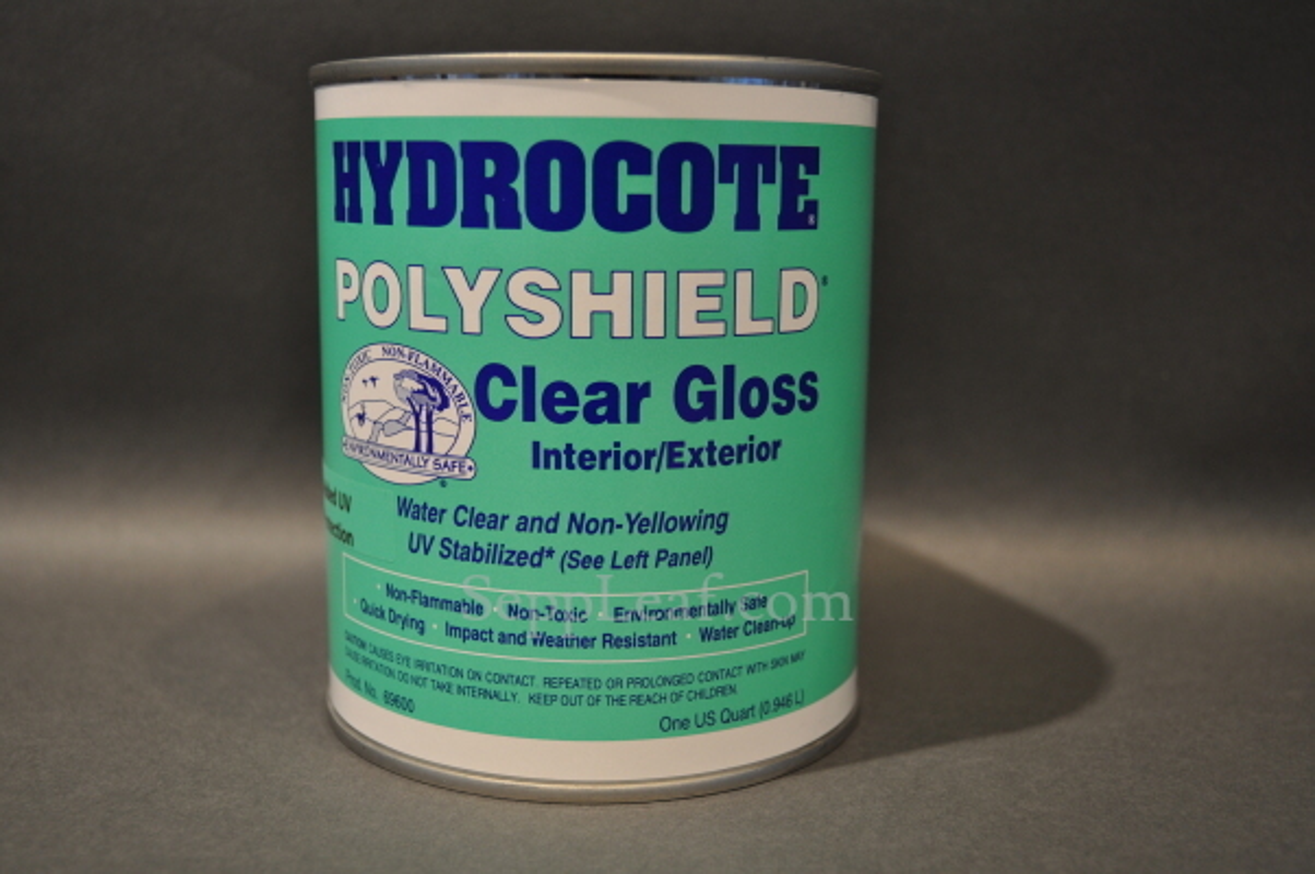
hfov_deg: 46.4
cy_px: 437
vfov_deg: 31.8
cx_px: 658
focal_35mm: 42
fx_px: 1532
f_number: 4.5
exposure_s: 1/100
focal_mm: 28
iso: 400
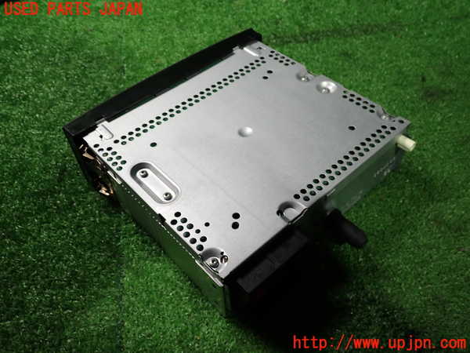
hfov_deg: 60.0
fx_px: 407
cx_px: 235
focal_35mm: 30
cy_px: 176
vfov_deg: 46.8
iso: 200
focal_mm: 5.4
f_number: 2.3
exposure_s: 1/30
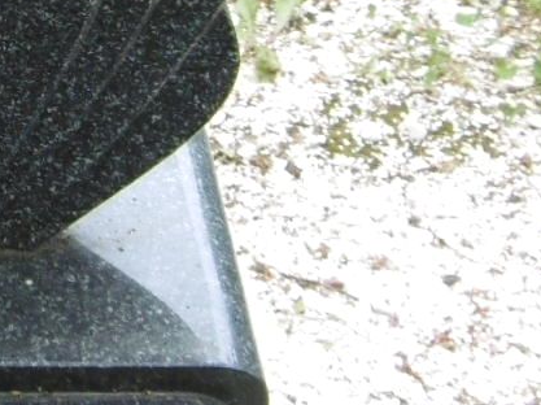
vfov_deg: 12.1
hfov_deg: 14.9
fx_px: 1843
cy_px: -135
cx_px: -378
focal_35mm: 118
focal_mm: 4.3
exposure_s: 1/160
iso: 100
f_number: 3.1
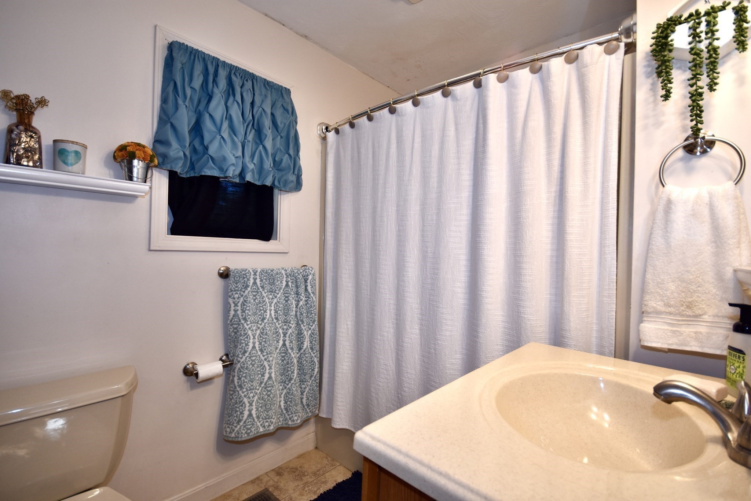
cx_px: 376
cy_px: 250
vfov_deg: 77.4
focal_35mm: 15
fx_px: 313
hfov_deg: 100.4
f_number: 4
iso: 250
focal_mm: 10
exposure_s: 1/60
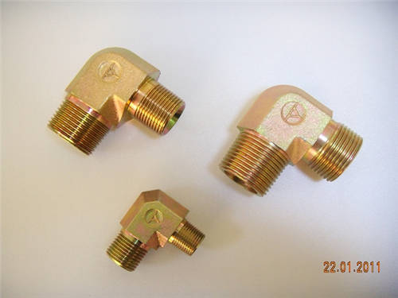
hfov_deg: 49.0
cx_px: 199
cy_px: 149
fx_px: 437
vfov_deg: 37.7
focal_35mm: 38
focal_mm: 6.4
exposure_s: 1/16.7
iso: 100
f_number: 3.5
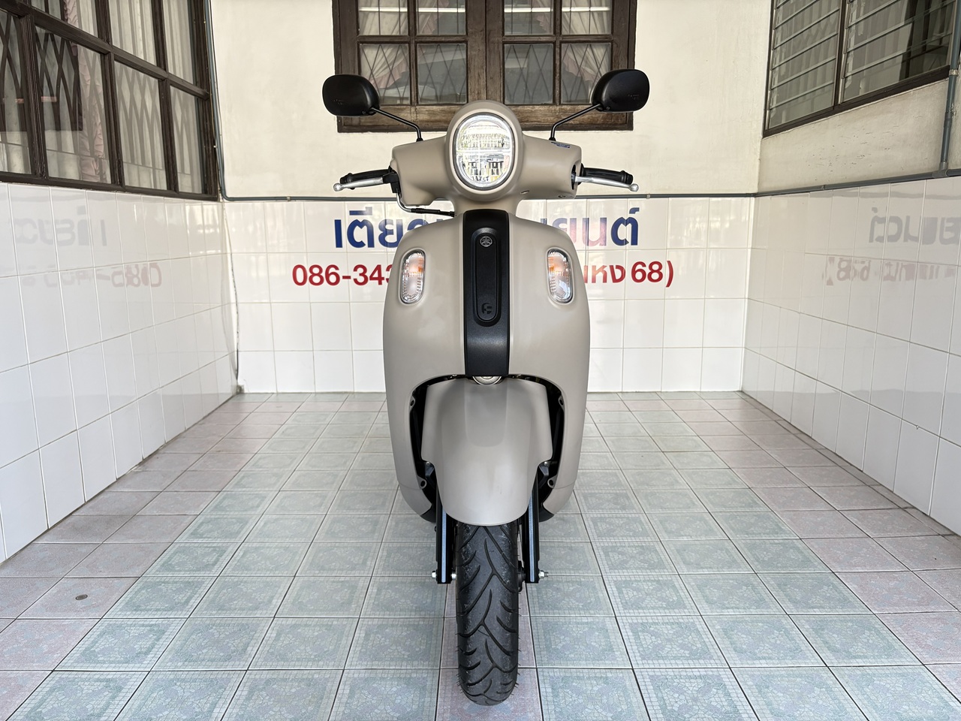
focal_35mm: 26
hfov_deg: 67.3
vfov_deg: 53.1
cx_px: 480
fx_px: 722
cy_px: 360
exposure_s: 1/113
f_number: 1.6
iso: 125
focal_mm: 5.96
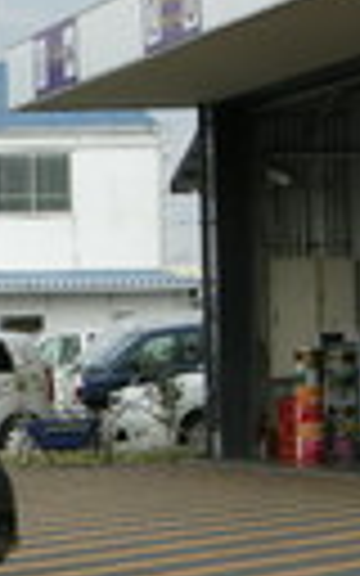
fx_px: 3218
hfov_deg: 6.3
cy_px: 468
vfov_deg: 10.2
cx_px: -243
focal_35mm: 205
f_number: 4.9
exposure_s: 1/222
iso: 64
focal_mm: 12.9
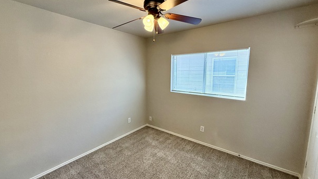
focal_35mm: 16
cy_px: 88
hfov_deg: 99.3
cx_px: 152
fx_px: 135
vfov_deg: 67.1
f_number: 2.2
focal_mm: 2.22
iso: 200
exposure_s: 1/120
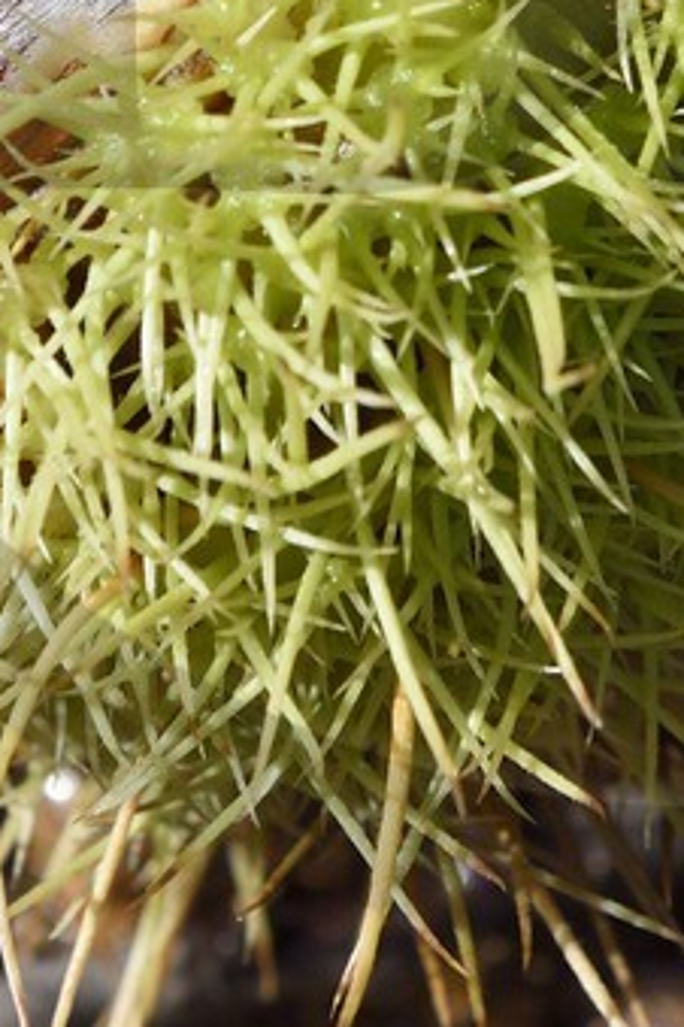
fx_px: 9404
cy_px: -303
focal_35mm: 330
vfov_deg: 6.2
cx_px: 726
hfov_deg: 4.2
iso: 400
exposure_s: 1/160
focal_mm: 70
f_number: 13
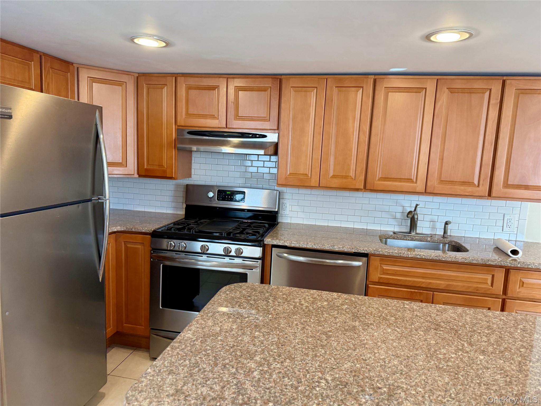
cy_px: 203
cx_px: 270
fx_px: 375
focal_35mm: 24
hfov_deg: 71.6
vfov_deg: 56.8
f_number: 1.78
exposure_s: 1/120
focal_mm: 6.76
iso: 160
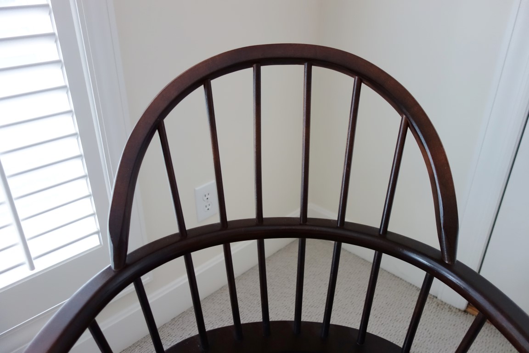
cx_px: 264
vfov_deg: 46.4
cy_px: 176
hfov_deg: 65.5
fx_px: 411
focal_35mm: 28
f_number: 1.8
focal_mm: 10.4
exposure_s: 1/100
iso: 800
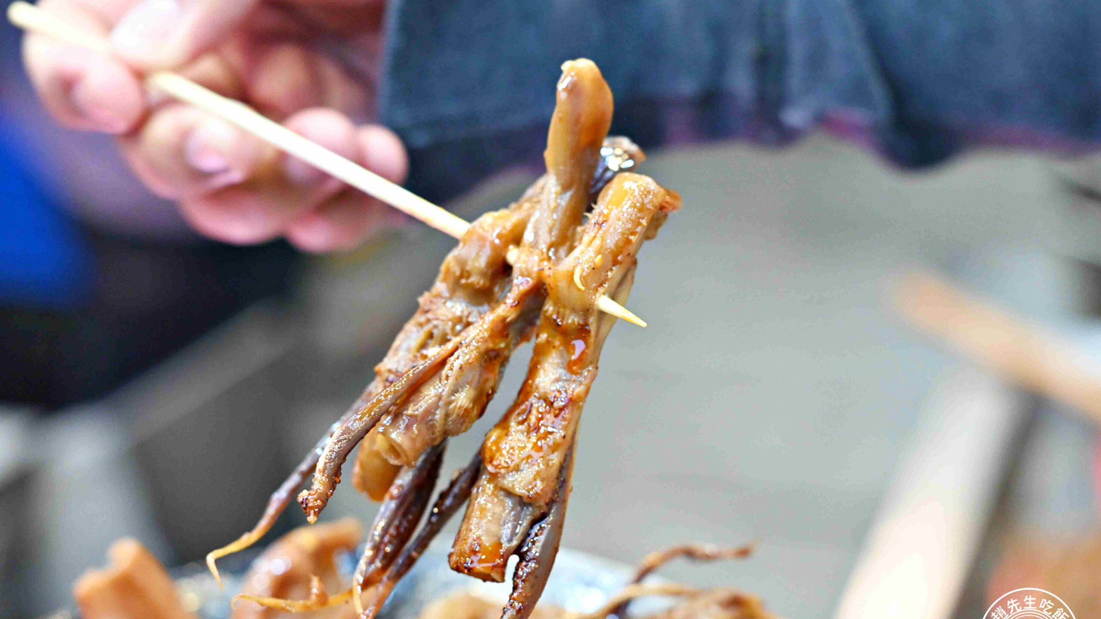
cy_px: 356
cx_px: 552
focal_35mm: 79
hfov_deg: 26.9
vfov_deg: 15.3
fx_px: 2306
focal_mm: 50
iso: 2500
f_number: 3.2
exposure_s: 1/200
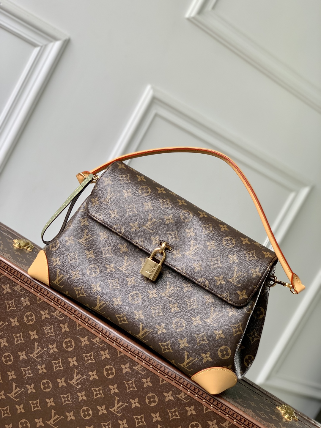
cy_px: 214
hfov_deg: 28.0
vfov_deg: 36.8
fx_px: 643
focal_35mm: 52
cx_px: 160
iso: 40
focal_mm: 6
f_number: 2.4
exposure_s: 1/122
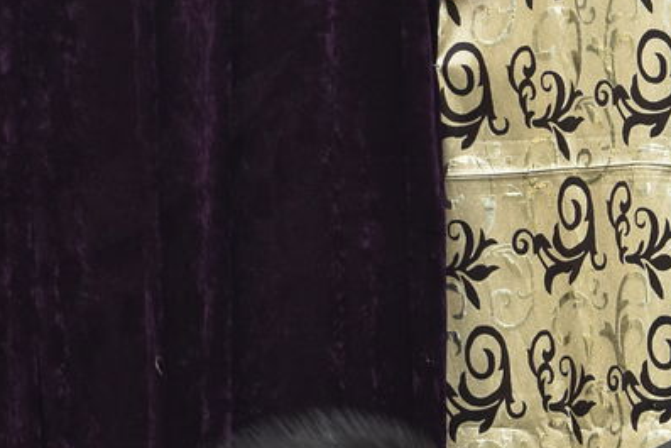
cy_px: 647
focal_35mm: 423
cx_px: 1122
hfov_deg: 4.8
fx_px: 7887
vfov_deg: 3.2
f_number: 5.6
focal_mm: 80
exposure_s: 1/60
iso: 1250
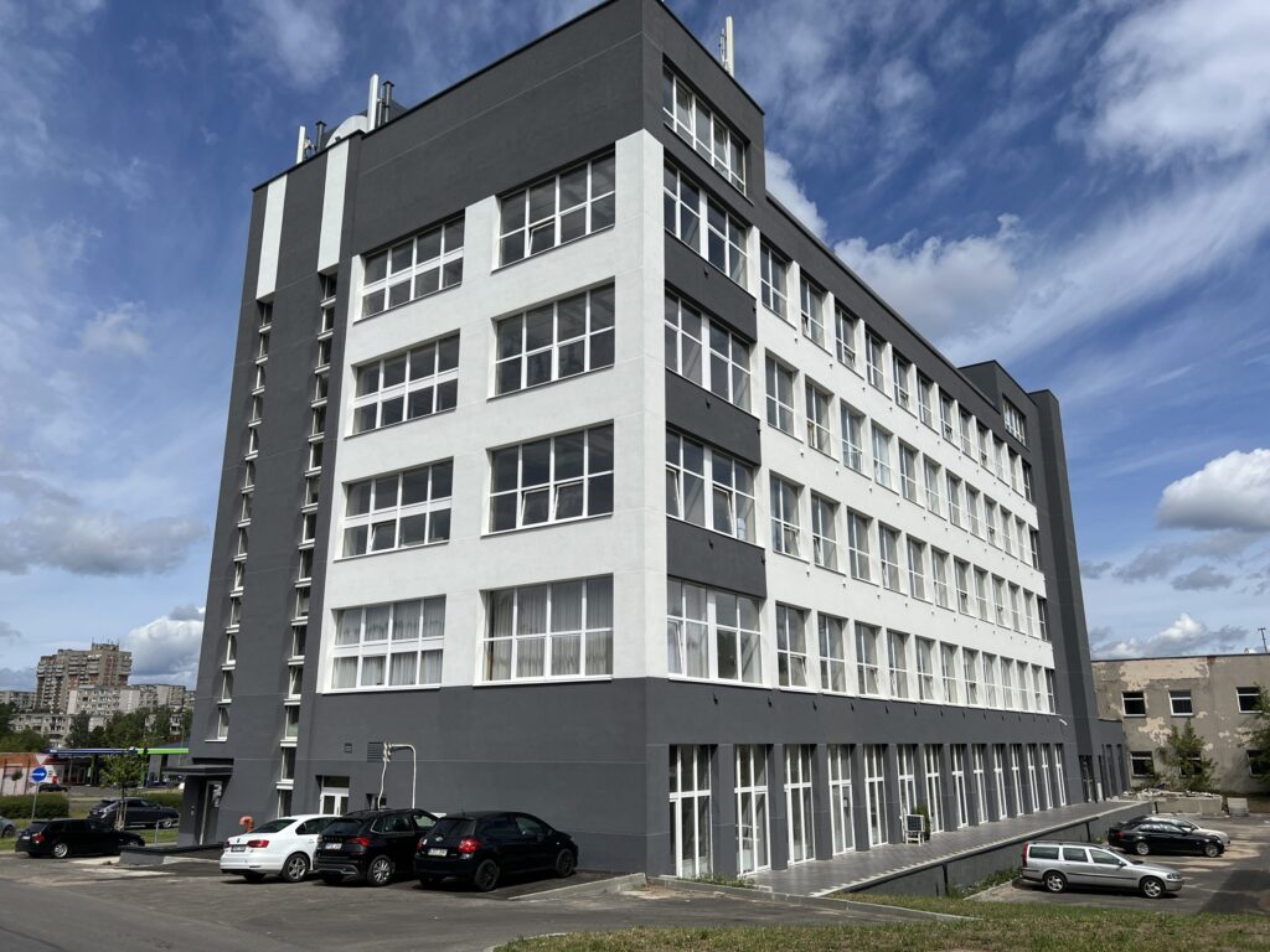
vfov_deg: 53.1
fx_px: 954
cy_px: 476
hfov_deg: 67.3
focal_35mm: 26
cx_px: 635
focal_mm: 5.7
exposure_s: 1/9434
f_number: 1.5
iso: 50
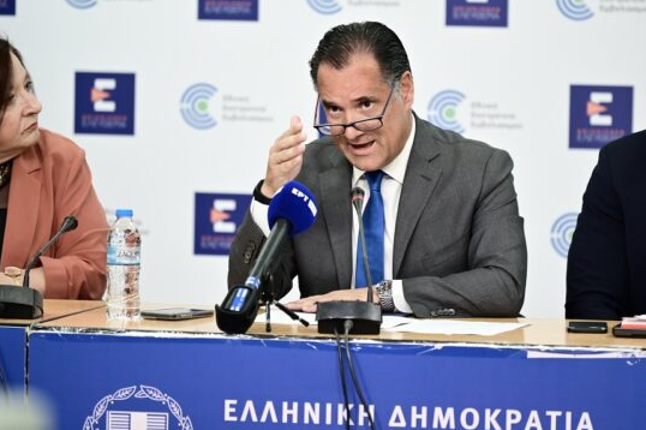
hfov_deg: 7.4
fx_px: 5003
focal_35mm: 279
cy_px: 188
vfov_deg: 4.9
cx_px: 365
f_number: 3.2
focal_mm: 200
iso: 1000
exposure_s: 1/320
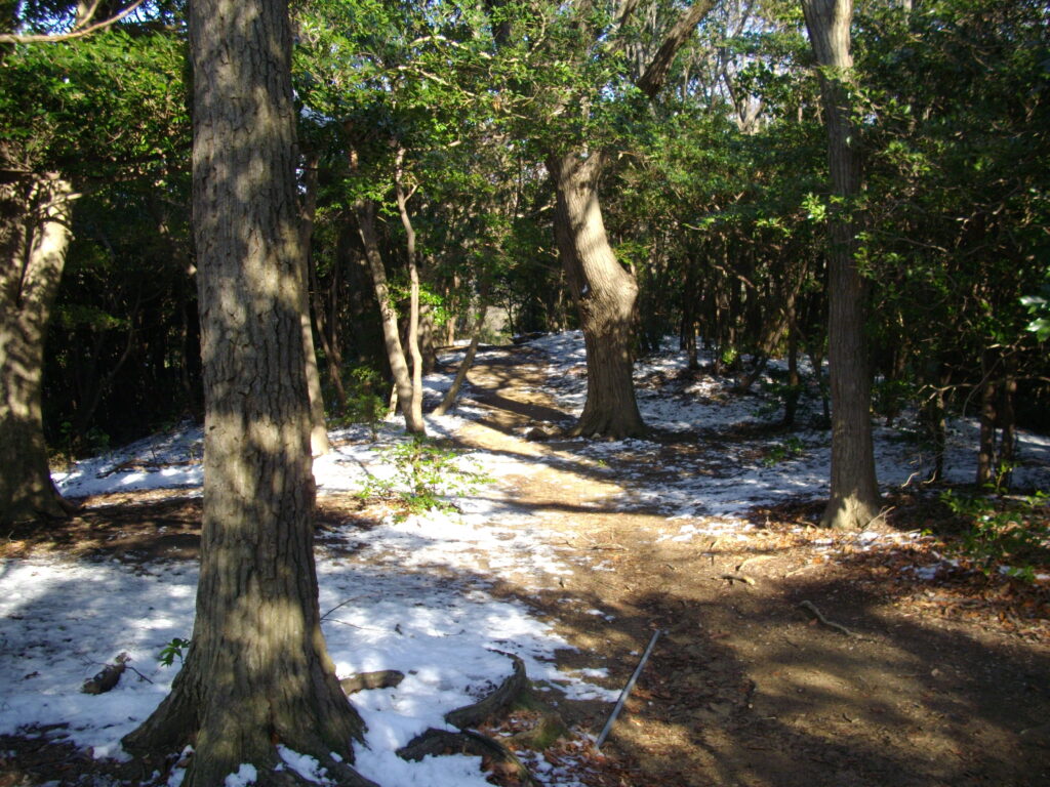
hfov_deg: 50.1
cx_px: 525
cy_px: 394
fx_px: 1122
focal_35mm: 37
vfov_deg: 38.7
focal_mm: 6.2
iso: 100
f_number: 2.8
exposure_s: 1/250
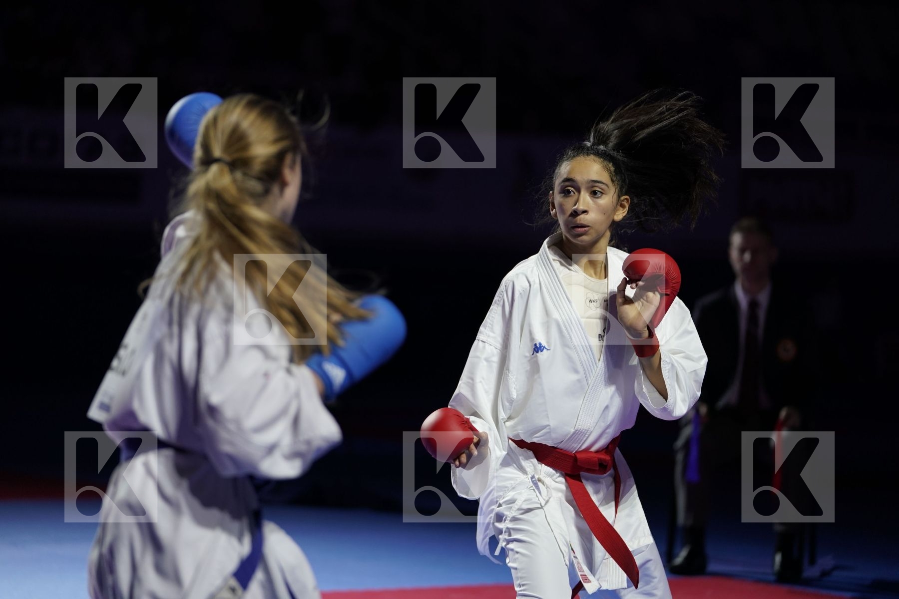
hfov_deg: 15.4
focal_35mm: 133
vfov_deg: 10.3
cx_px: 450
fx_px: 3321
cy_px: 300
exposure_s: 1/1000
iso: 1250
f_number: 2.8
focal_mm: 133
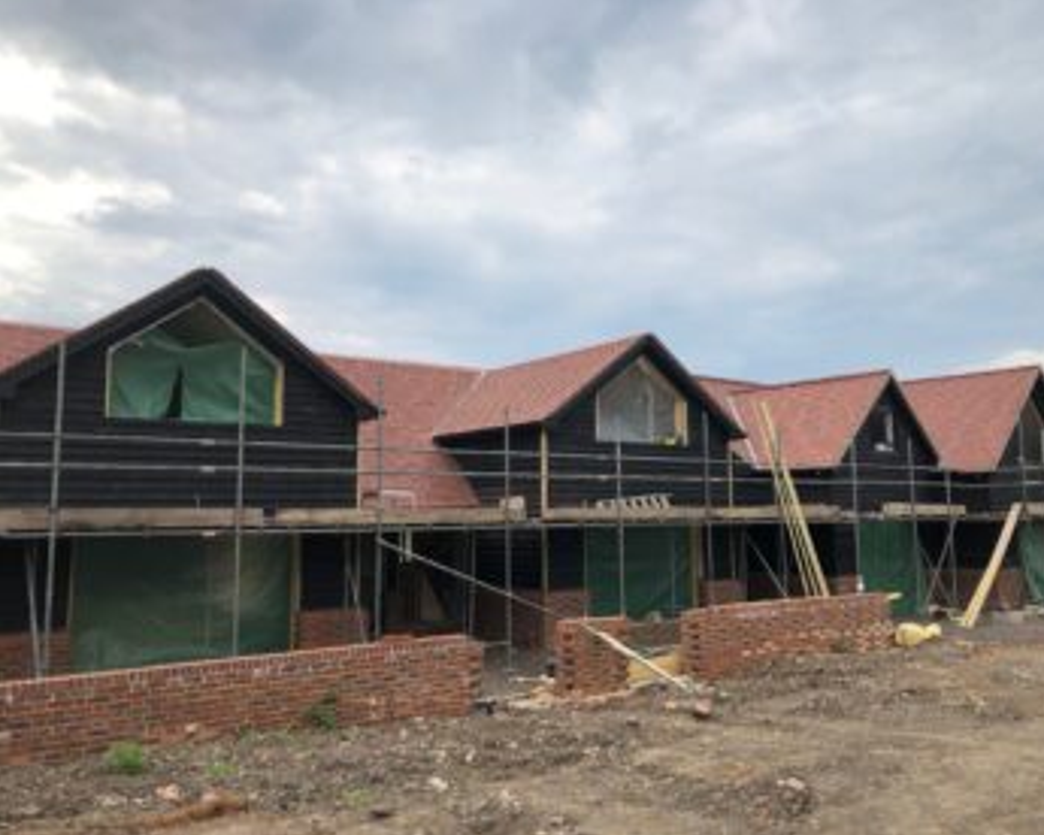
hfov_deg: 58.7
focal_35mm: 30
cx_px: 570
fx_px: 927
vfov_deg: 48.5
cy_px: 421
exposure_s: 1/1263
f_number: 1.8
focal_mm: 3.99
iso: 20
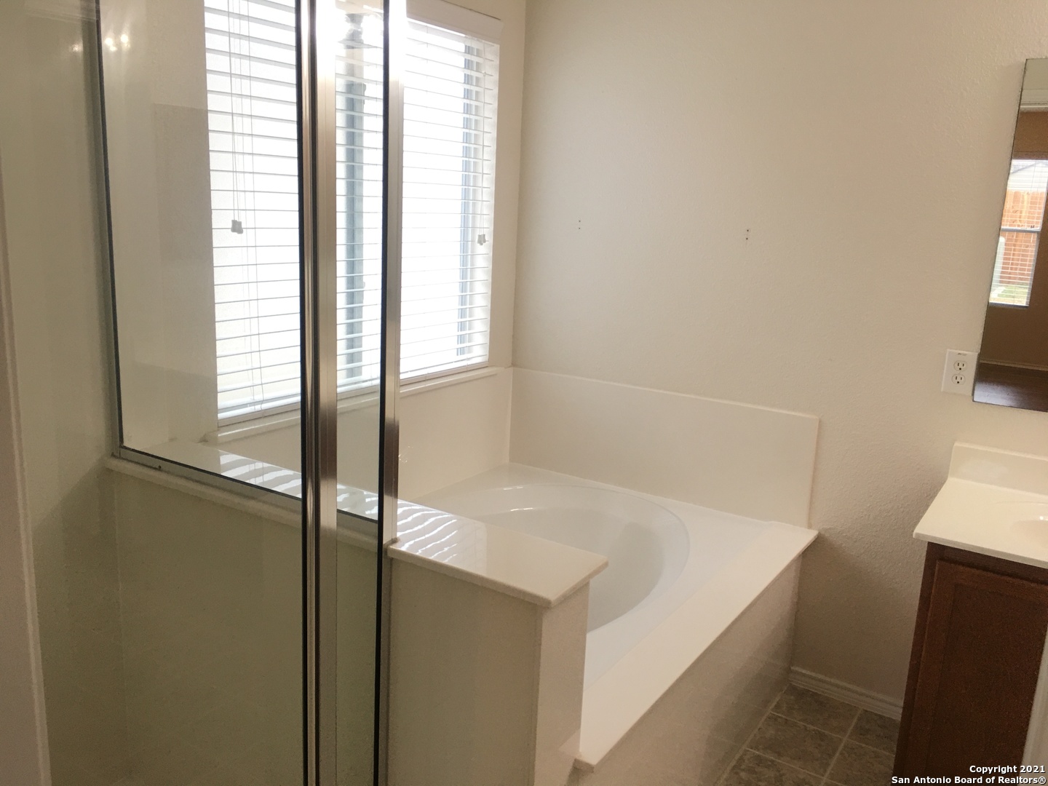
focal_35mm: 29
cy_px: 393
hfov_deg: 61.7
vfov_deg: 48.2
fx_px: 878
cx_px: 524
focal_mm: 4.15
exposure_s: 1/30
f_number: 2.2
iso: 32
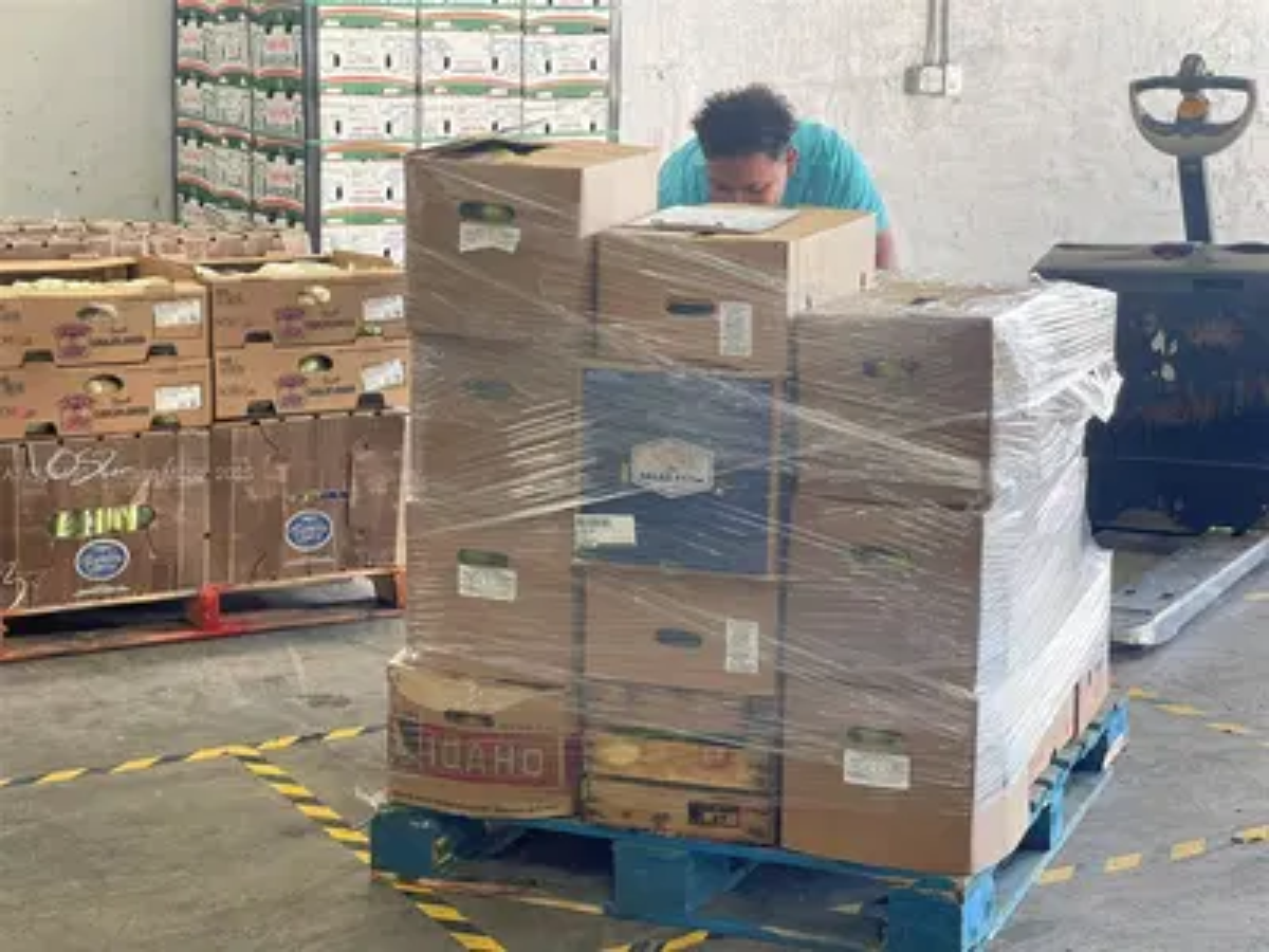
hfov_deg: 30.3
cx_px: 634
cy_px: 476
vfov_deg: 22.9
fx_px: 2346
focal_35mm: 64
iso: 160
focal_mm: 7.5
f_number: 2.2
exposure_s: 1/120
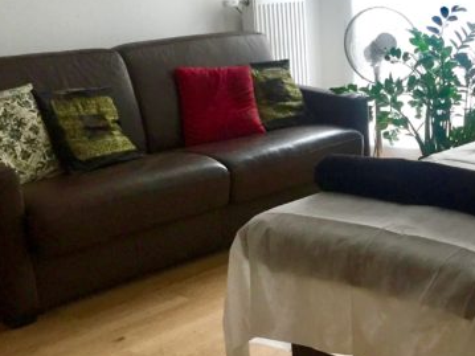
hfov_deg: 30.0
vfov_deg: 23.6
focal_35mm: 62
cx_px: 418
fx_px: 850
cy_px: 183
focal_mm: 4.15
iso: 80
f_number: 2.2
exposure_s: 1/33
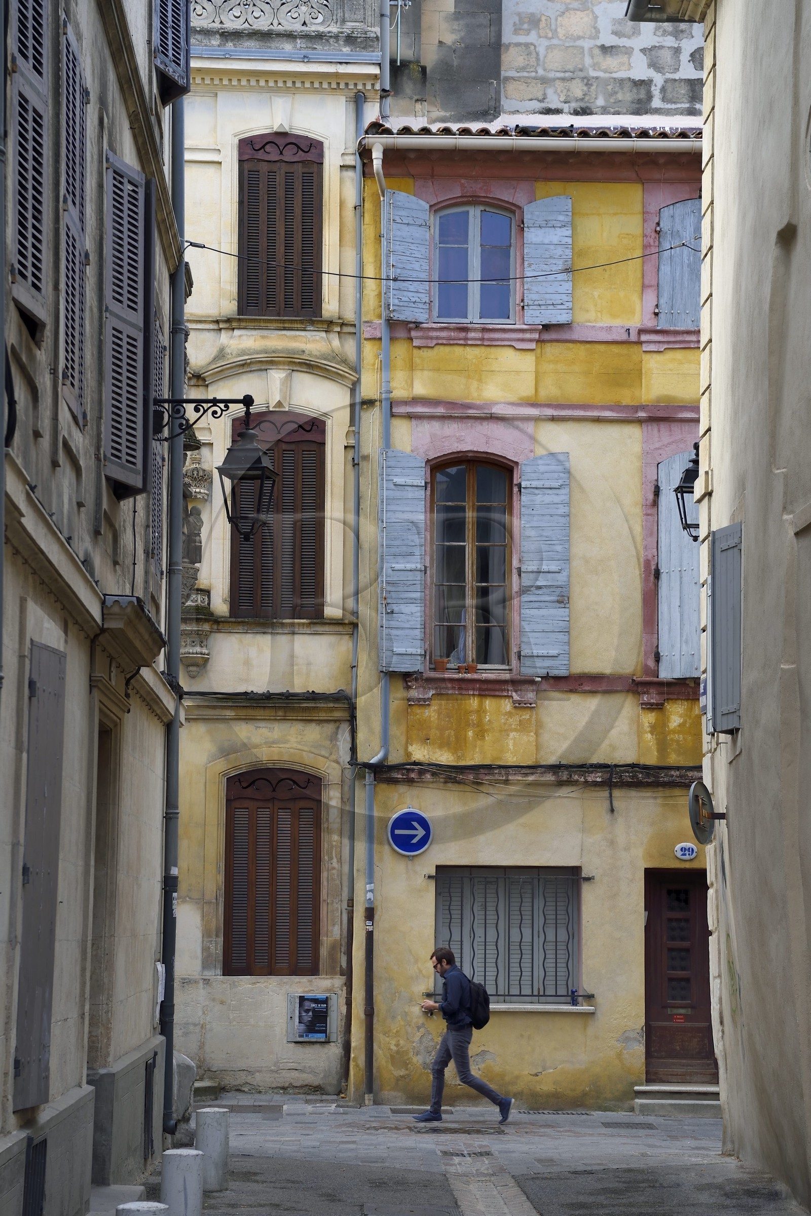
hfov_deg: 19.5
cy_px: 608
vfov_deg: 28.8
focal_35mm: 70
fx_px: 2365
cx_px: 406
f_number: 7.1
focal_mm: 70
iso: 200
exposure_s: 1/160
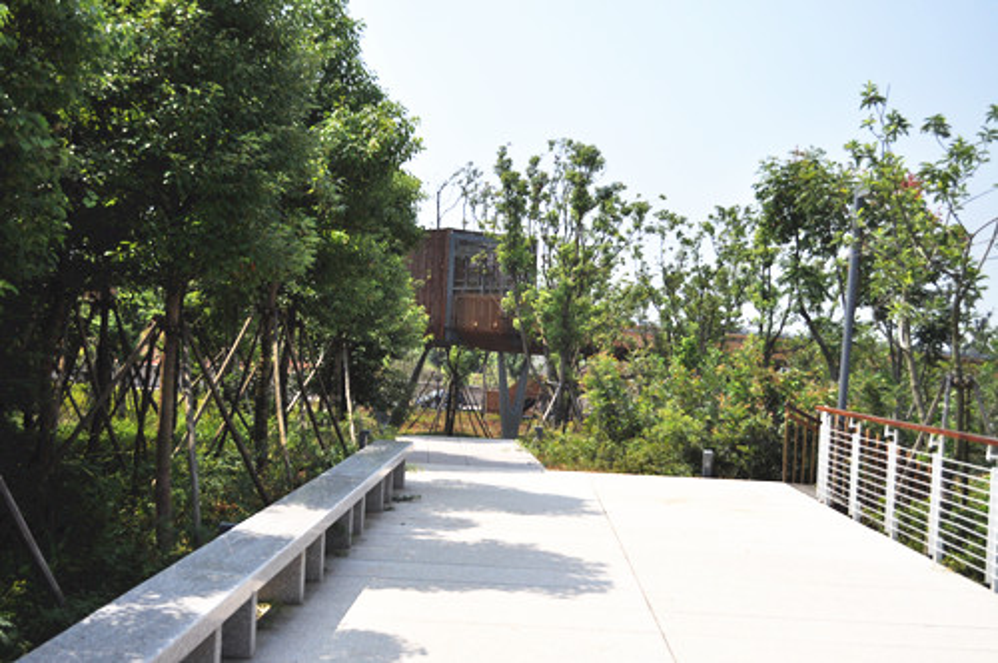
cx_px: 499
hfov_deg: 43.7
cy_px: 332
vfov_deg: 29.8
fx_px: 1246
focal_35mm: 45
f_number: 4.5
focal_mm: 30
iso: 320
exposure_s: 1/2500
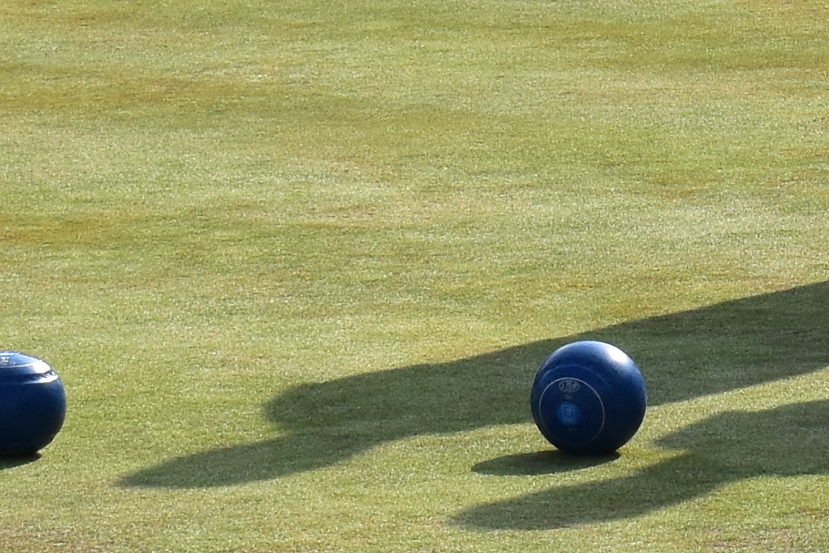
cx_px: 1314
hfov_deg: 4.5
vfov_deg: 3.0
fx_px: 10542
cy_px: -77
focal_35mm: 458
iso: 400
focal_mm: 55
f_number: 11
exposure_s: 1/400
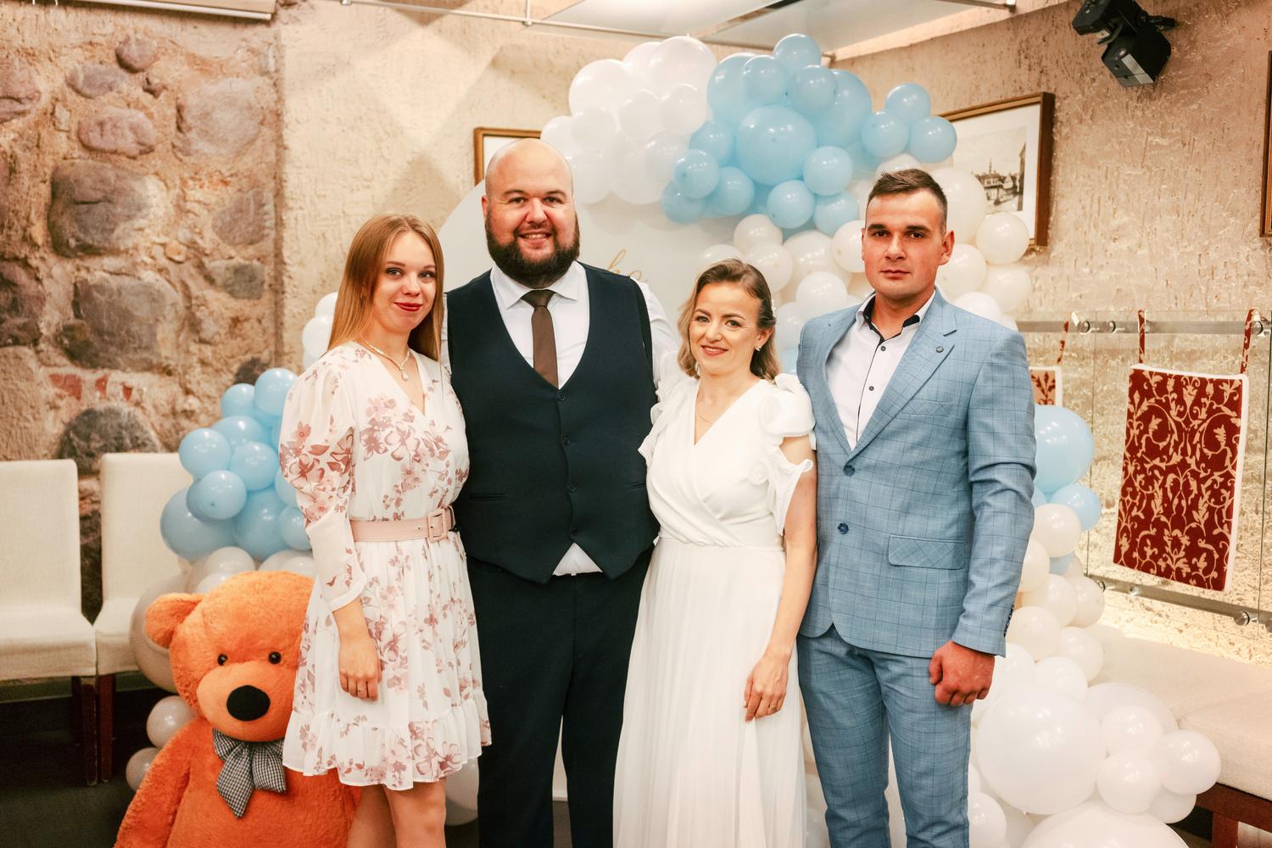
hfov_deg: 54.4
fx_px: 1237
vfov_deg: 37.9
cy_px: 424
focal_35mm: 35
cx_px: 636
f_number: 3.5
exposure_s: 1/125
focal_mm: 35
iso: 2500
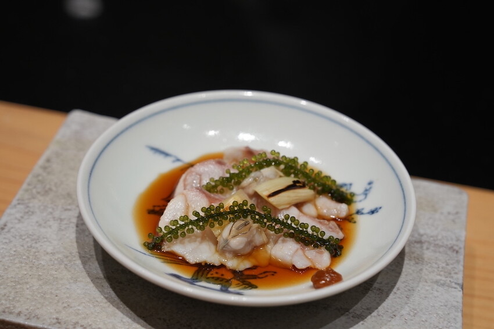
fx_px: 960
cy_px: 164
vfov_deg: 19.4
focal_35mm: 70
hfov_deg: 28.9
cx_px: 247
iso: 640
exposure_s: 1/100
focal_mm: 70
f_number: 6.3
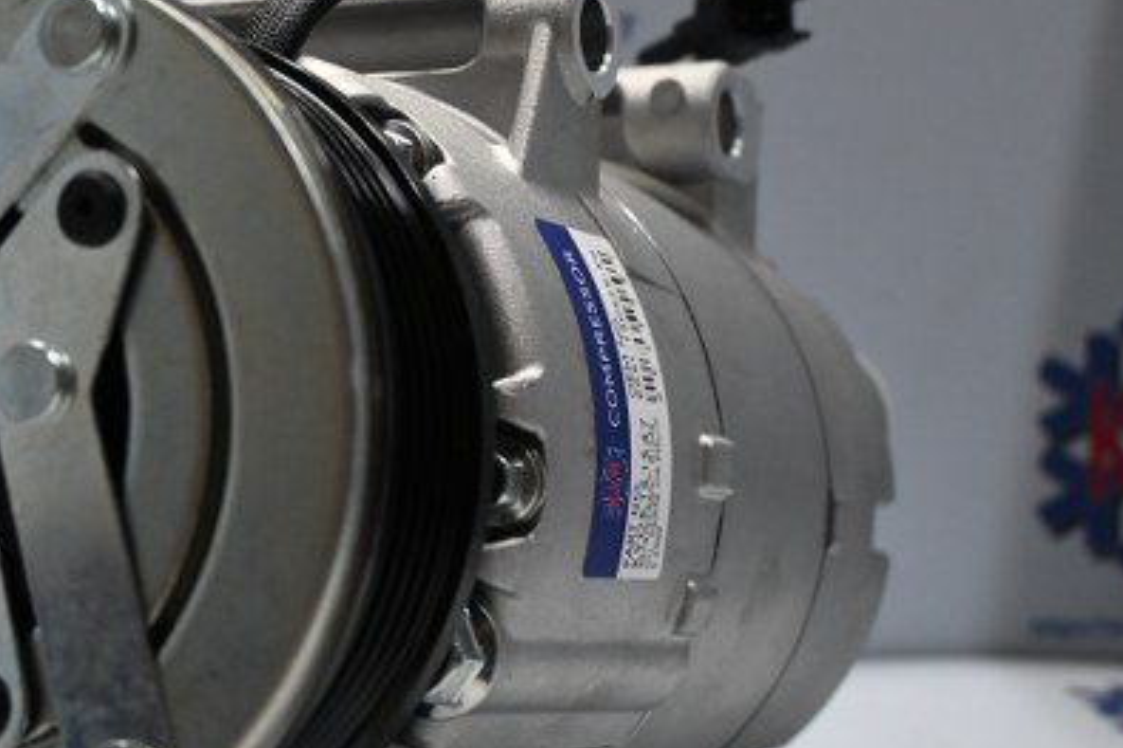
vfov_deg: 17.9
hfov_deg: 26.3
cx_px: 290
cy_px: 400
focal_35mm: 76
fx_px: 2370
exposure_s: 1/125
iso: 800
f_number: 4.2
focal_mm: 25
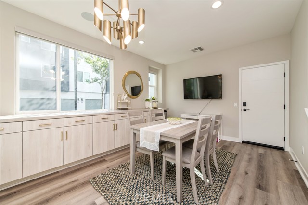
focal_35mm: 14
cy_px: 102
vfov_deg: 81.1
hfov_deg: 104.3
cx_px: 154
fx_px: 120
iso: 200
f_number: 5.6
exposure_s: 1/125
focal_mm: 14
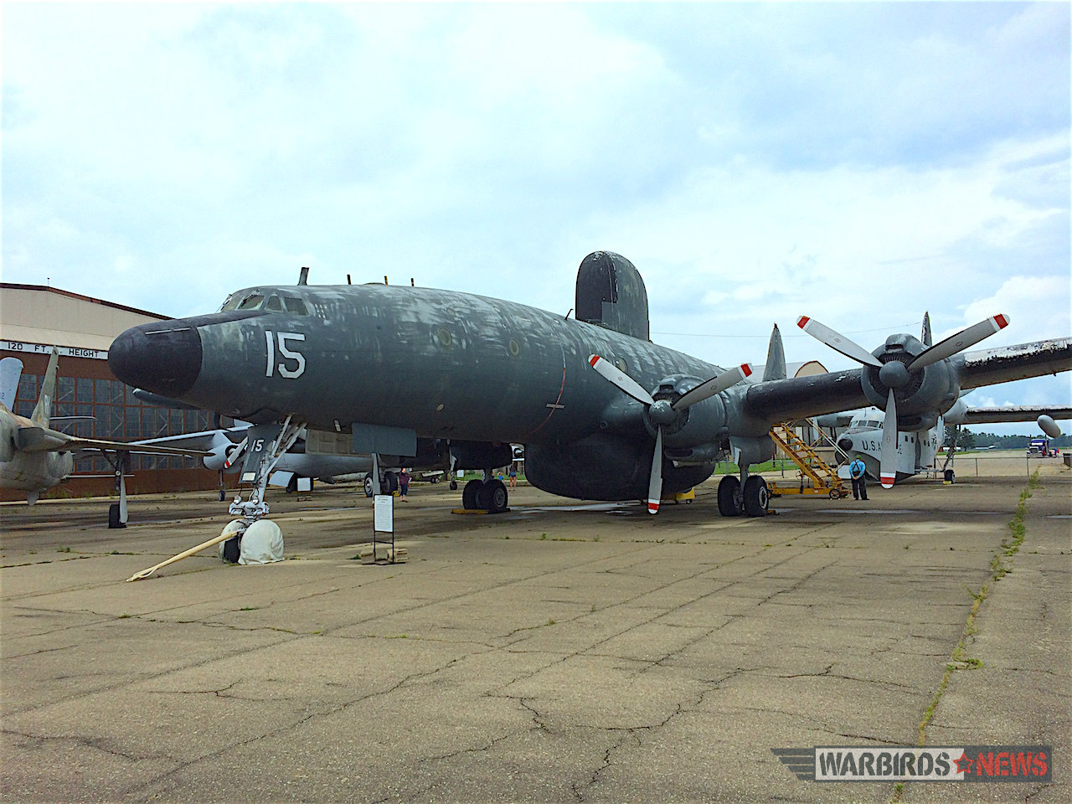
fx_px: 898
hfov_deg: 61.7
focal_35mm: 29
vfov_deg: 48.2
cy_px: 402
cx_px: 536
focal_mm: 4.15
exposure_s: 1/2564
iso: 32
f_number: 2.2
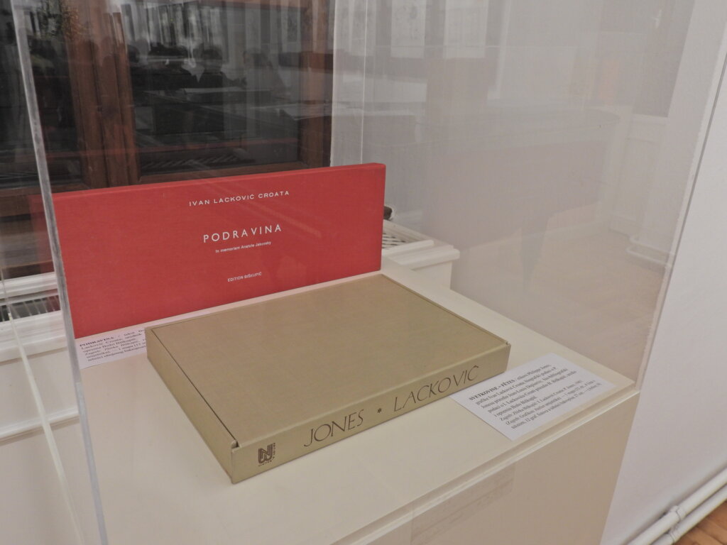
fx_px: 588
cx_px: 364
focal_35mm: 28
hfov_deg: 63.4
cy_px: 272
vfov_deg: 49.7
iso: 125
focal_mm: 5
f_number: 3.5
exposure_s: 1/30
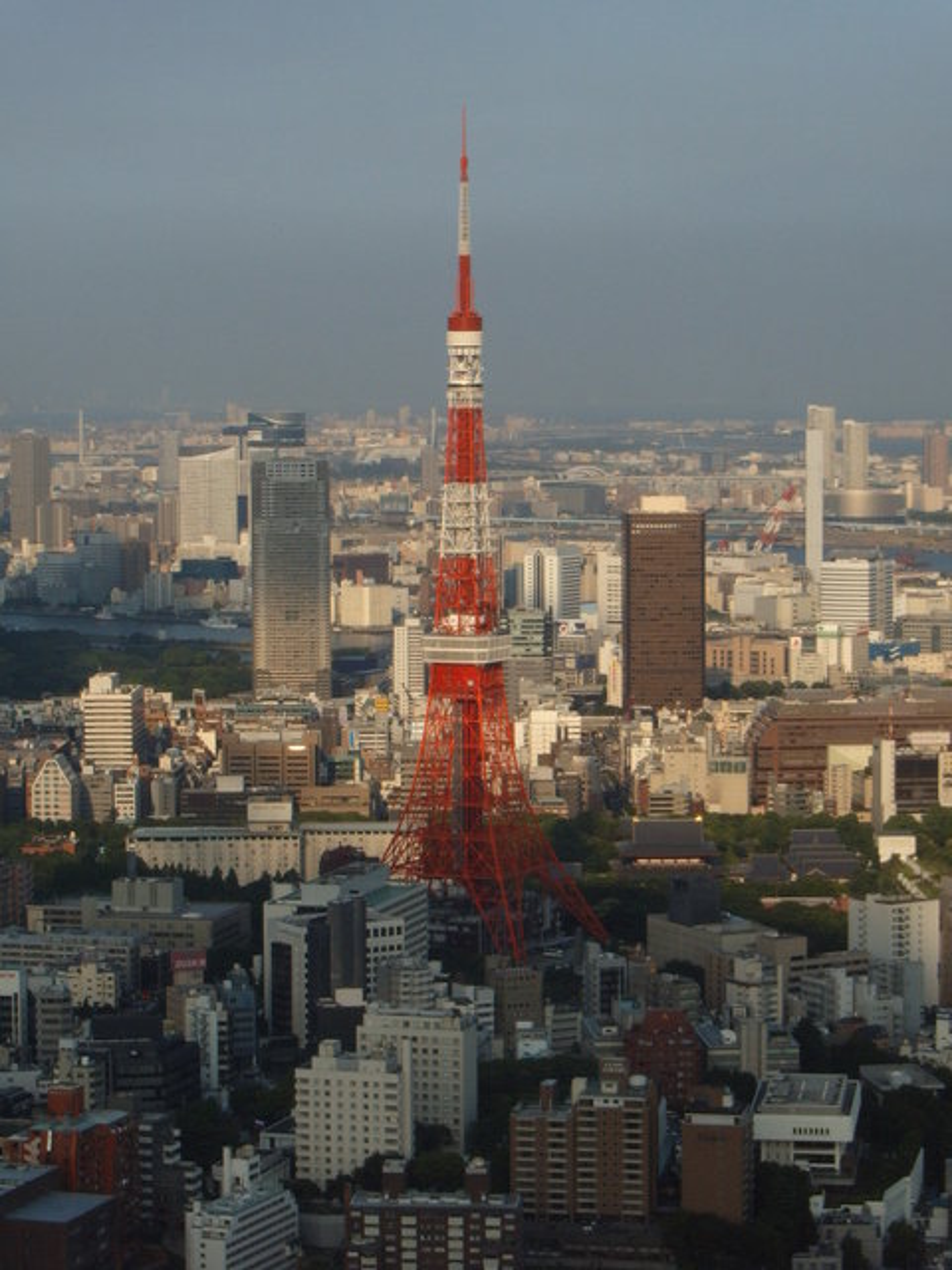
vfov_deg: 18.9
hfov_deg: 14.2
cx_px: 476
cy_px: 635
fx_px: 3814
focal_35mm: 104
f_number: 10
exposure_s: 1/125
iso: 63
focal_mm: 17.4
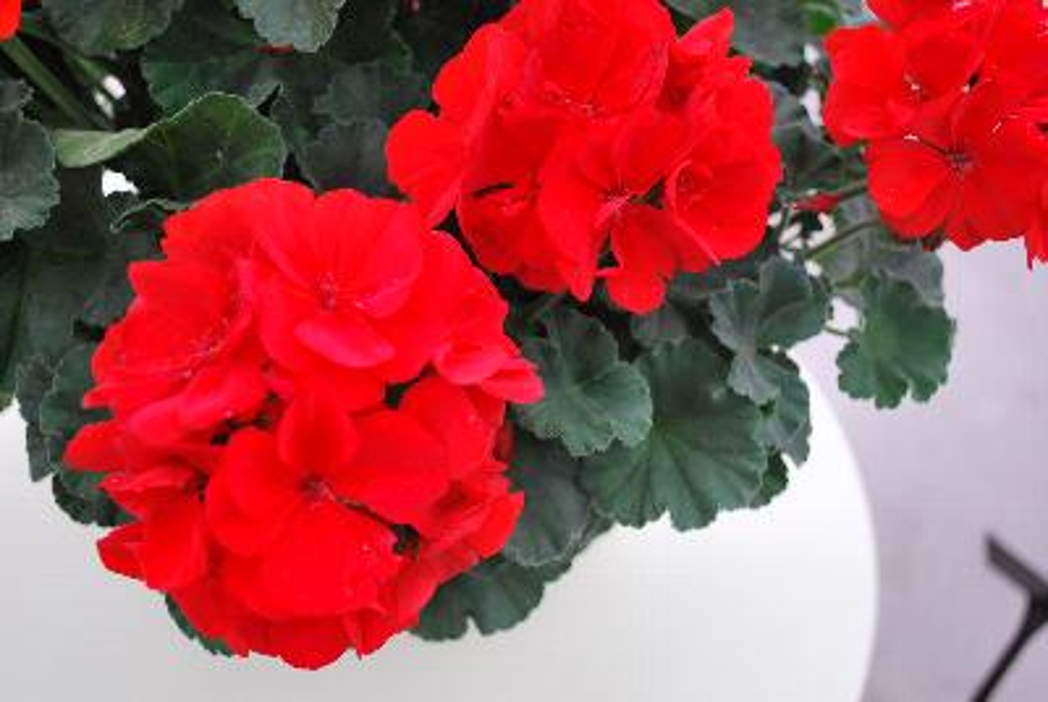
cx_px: 524
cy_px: 351
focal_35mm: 42
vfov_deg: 32.0
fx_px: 1224
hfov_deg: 46.3
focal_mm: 28
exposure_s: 1/60
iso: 220
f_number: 4.5
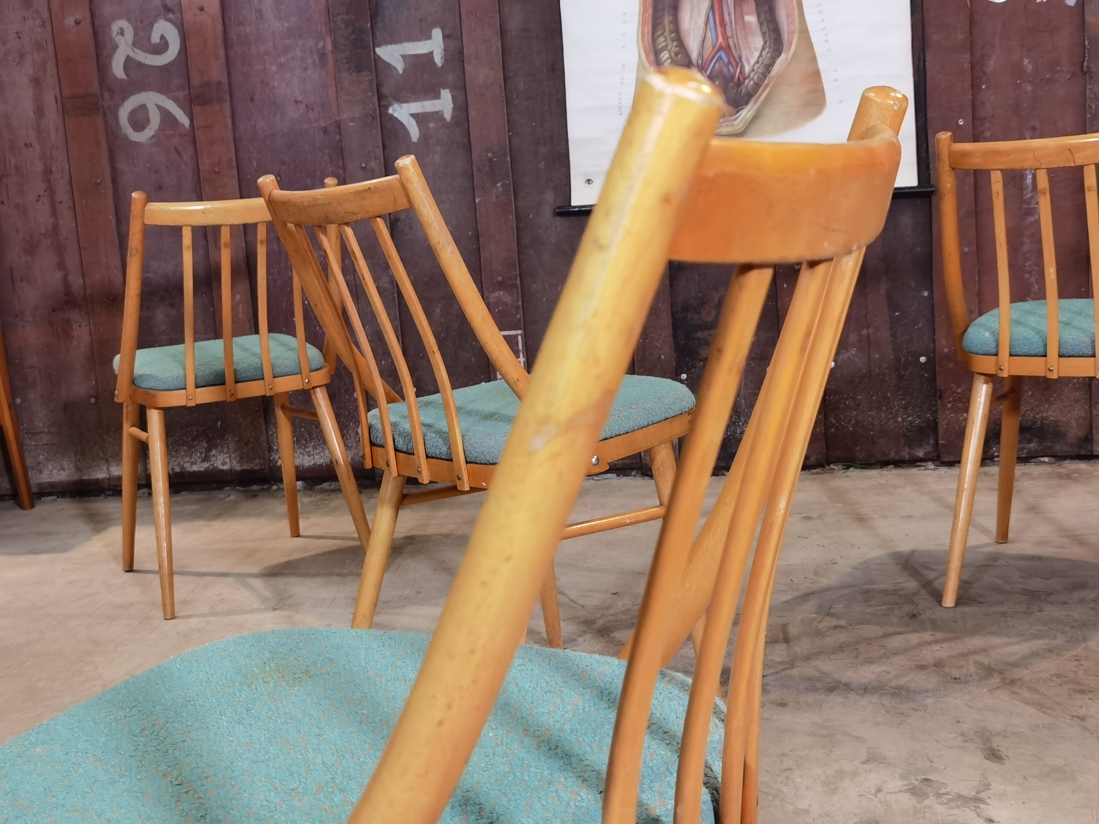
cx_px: 550
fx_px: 1302
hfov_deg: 45.8
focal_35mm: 41
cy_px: 412
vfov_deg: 35.1
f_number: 1.9
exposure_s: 1/100
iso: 250
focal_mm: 6.71
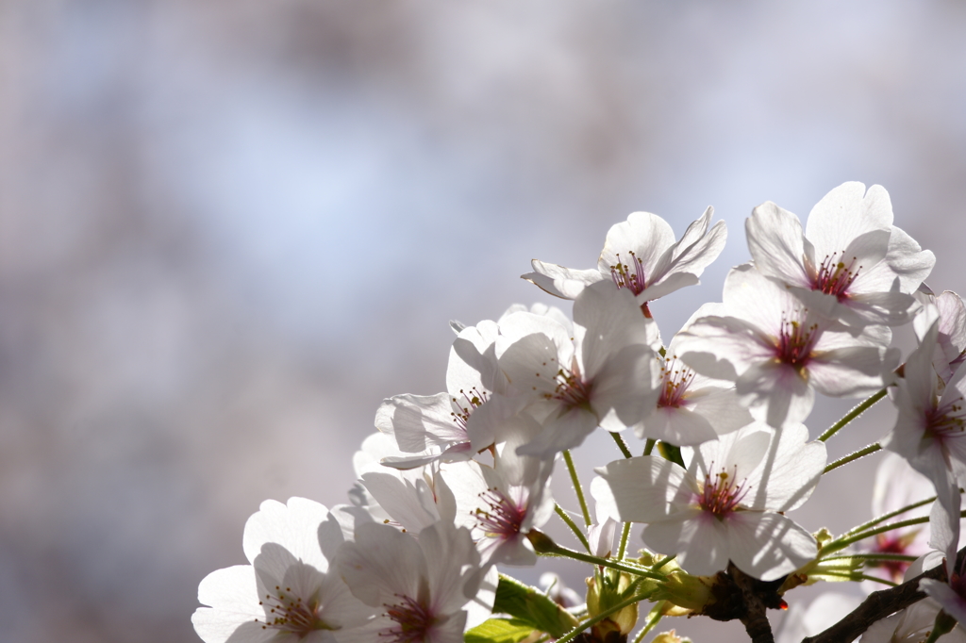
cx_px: 483
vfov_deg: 4.6
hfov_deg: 6.9
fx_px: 8047
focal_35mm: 300
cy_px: 322
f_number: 5.6
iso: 100
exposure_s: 1/1000
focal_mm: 200
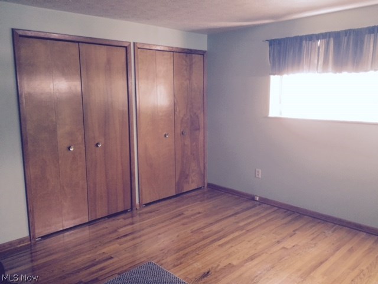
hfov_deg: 61.7
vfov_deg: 48.2
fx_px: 317
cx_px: 189
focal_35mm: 29
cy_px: 142
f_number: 2.2
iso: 125
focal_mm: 4.15
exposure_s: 1/30
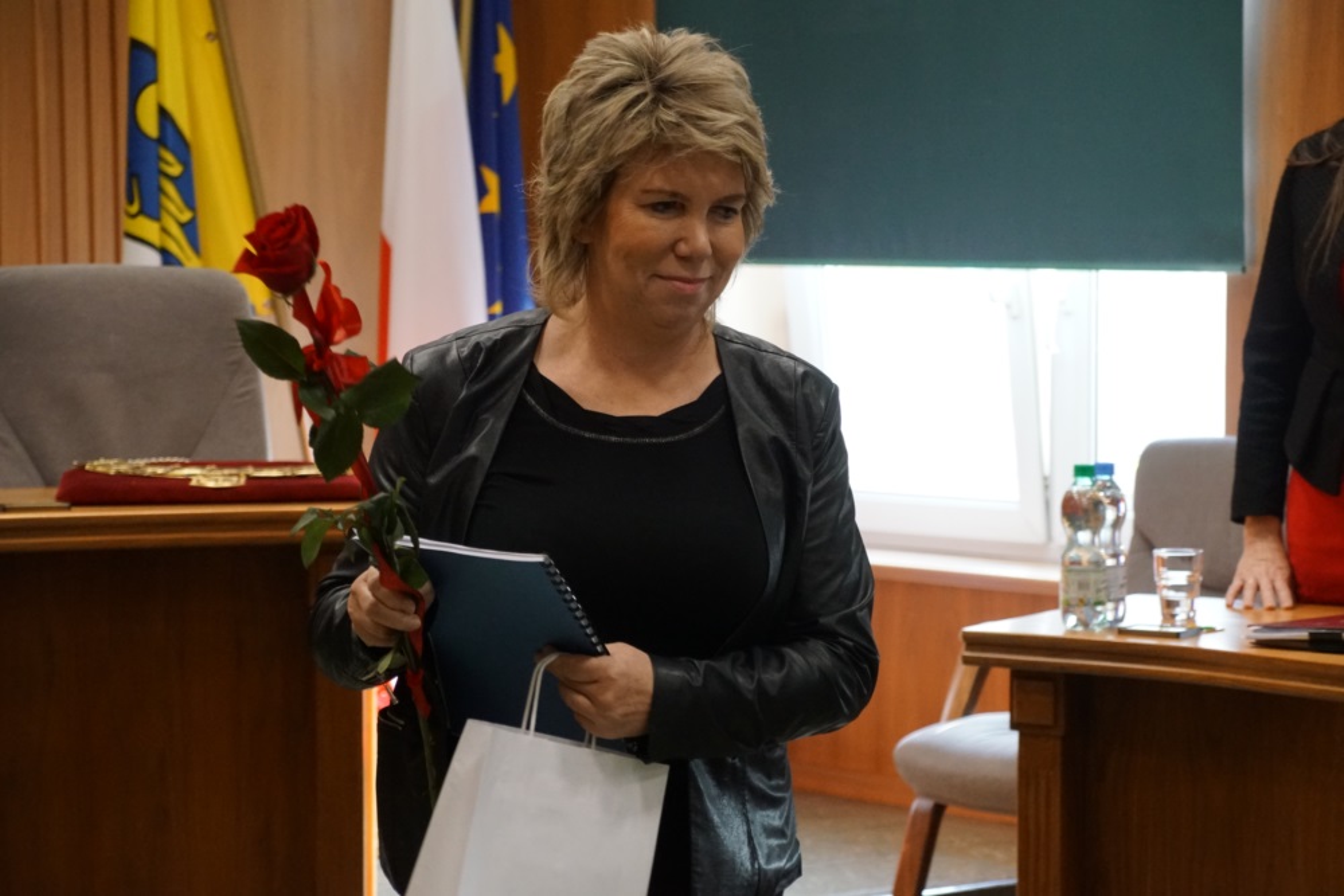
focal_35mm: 128
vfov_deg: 10.8
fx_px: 4760
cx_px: 672
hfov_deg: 16.1
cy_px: 448
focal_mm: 85
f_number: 5.6
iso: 2500
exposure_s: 1/160
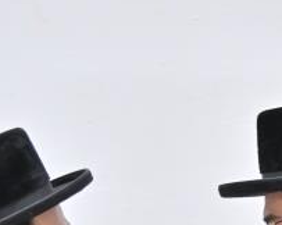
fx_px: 2568
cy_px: 401
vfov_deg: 5.0
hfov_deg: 6.3
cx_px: 221
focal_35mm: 308
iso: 1250
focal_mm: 65
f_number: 4
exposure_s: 1/200
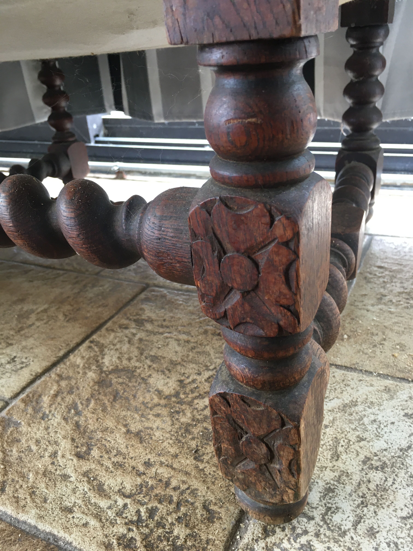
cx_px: 206
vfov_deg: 61.7
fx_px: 461
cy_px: 276
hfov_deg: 48.2
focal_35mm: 29
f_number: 2.2
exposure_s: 1/33
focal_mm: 4.15
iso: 50
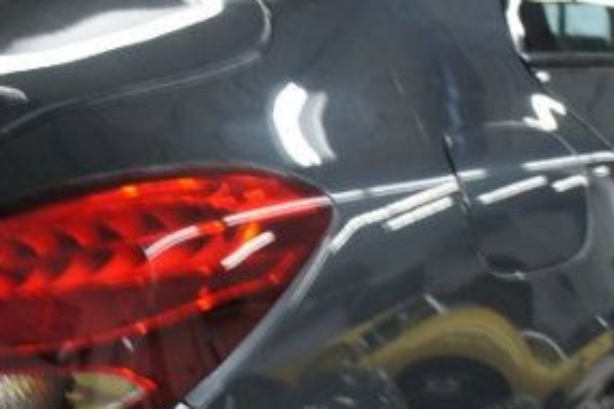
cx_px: 78
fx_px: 1654
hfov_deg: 20.7
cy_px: 378
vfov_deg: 14.0
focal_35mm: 97
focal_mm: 18
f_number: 3.5
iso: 320
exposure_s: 1/30
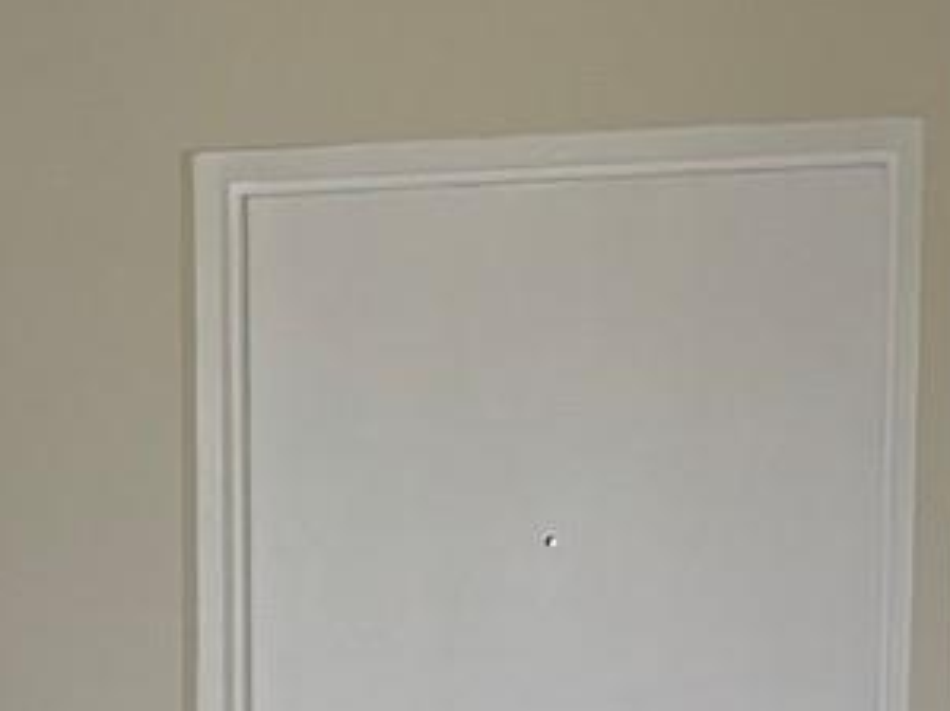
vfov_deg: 10.3
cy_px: 1105
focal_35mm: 139
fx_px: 3813
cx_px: -29
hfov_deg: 14.0
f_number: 1.6
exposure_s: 1/60
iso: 250
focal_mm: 5.96
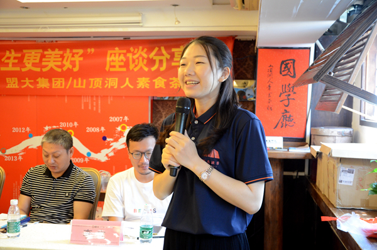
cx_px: 188
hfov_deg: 43.7
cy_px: 125
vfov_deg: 29.7
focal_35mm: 45
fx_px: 470
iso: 1600
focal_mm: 30
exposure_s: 1/30
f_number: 4.2
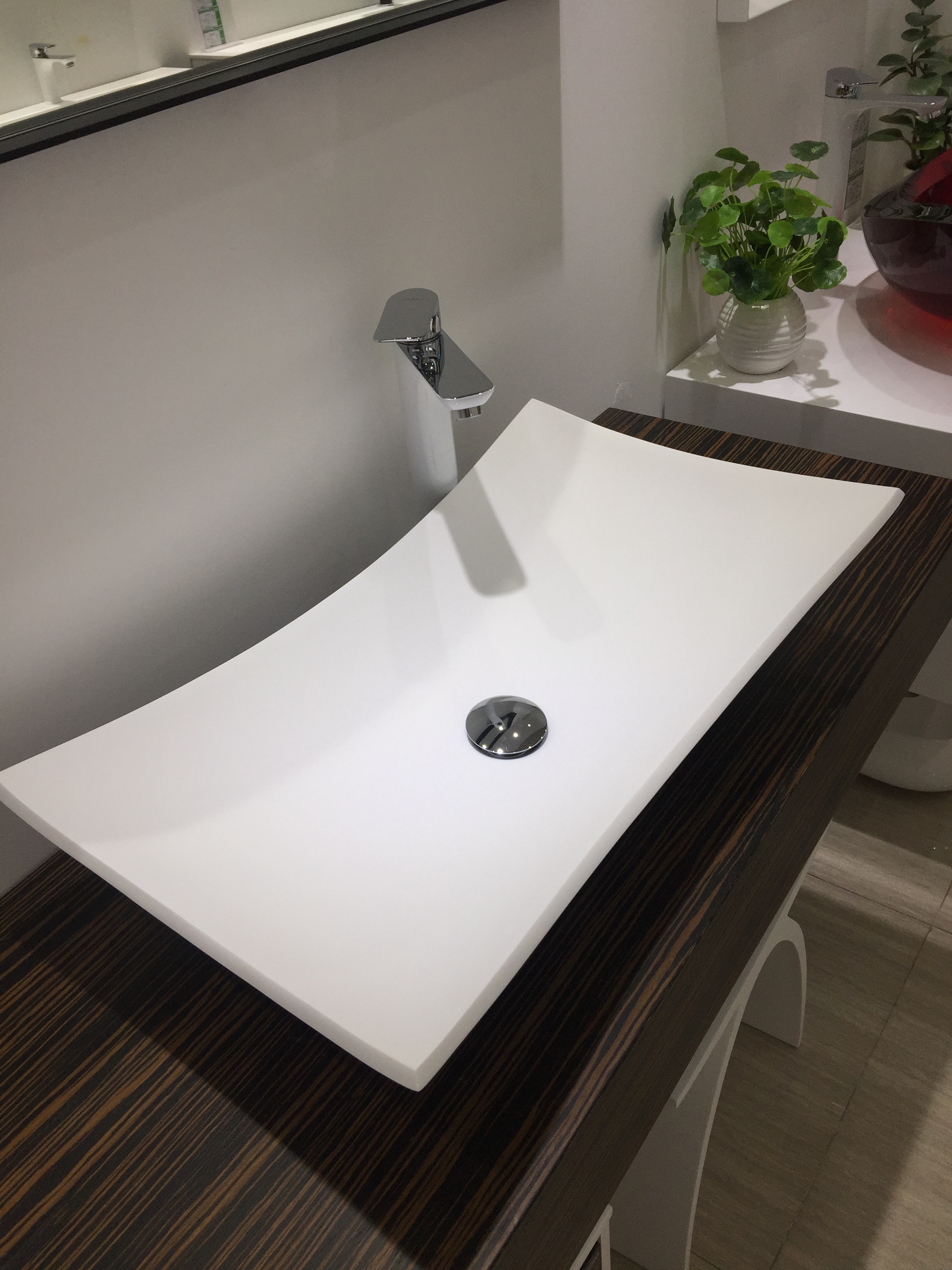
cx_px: 476
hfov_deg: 48.2
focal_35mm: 29
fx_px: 1063
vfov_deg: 61.7
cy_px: 635
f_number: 2.2
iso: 32
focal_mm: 4.15
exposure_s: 1/168
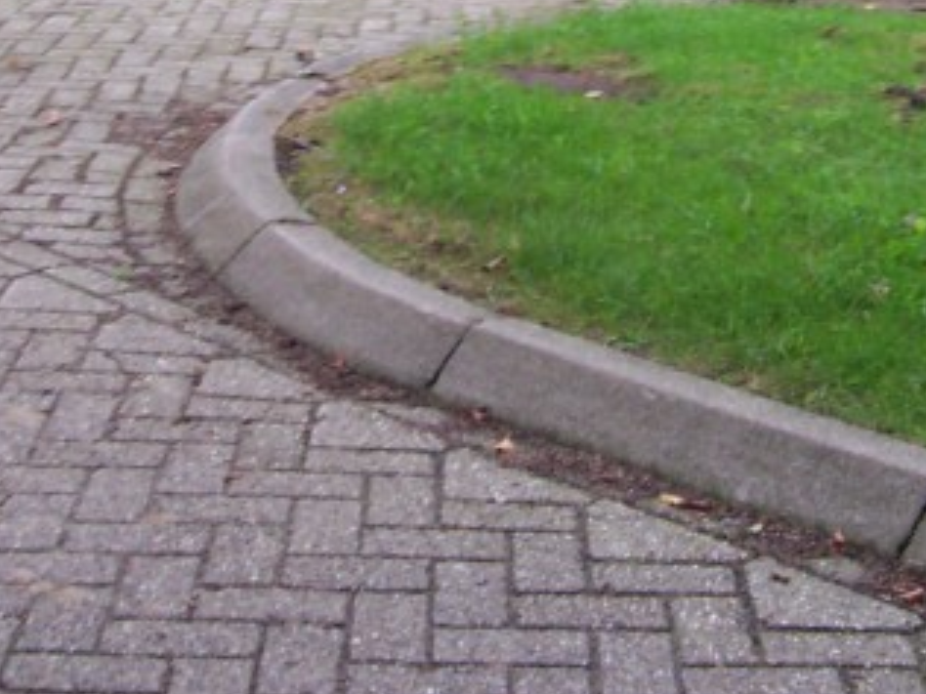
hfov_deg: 22.7
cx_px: 533
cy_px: -50
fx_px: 2301
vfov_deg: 16.7
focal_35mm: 86
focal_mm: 5.6
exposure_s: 1/107
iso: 80
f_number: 2.7
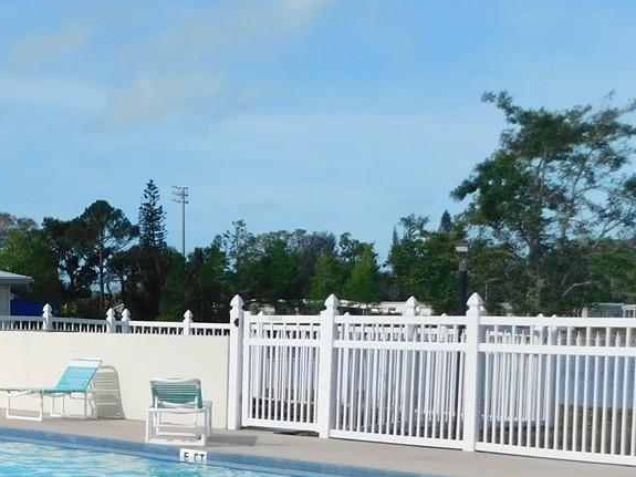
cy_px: 460
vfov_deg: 22.2
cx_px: 8
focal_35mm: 64
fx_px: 1176
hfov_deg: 28.5
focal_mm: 4
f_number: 6
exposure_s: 1/640
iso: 125
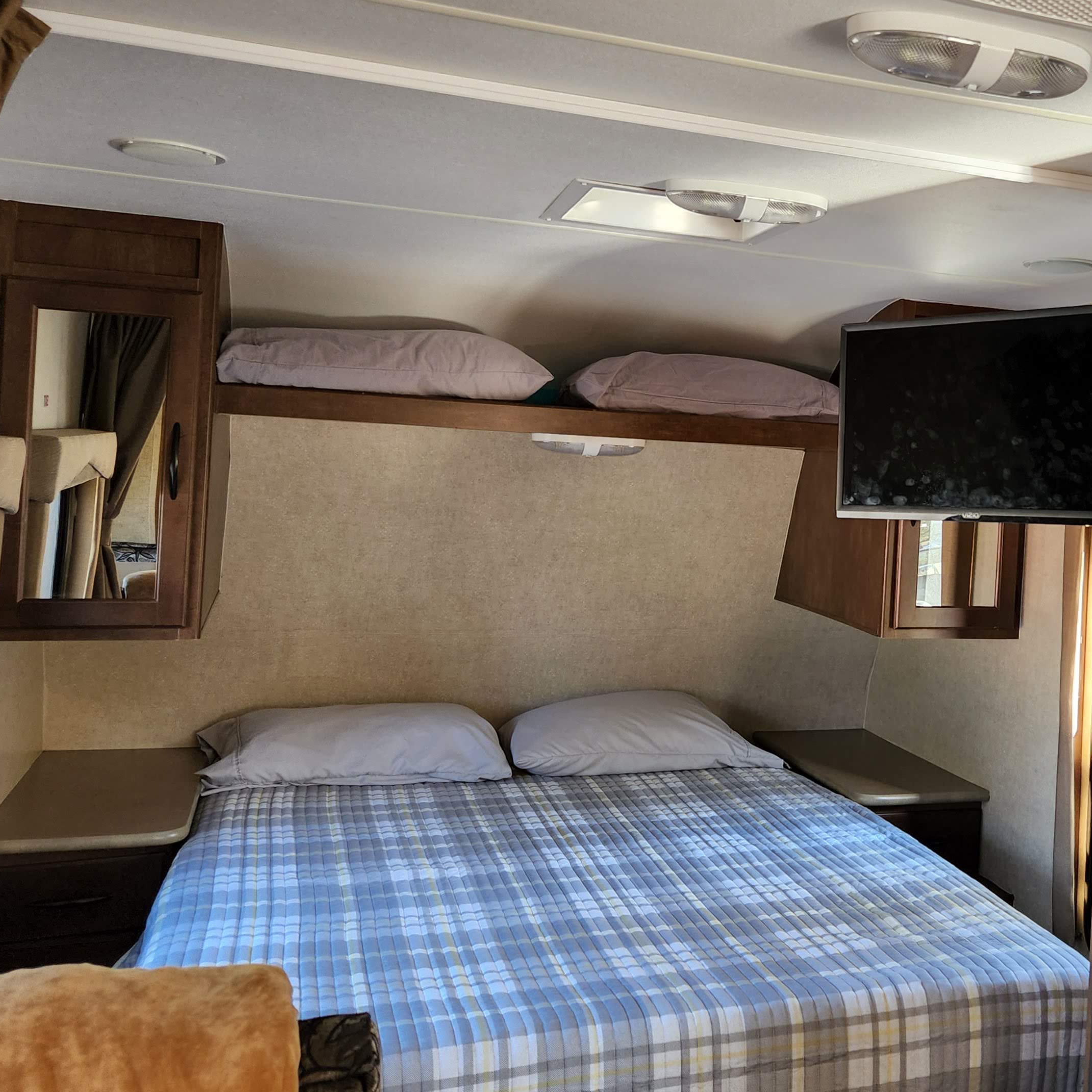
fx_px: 1356
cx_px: 886
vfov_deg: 43.8
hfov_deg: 41.8
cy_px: 478
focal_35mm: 38
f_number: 1.8
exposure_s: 1/120
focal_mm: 5.4
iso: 400
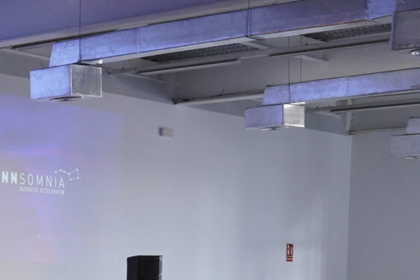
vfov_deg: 12.1
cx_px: -71
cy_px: 397
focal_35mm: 109
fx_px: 1272
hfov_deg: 17.9
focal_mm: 24
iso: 2500
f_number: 6.3
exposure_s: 1/160
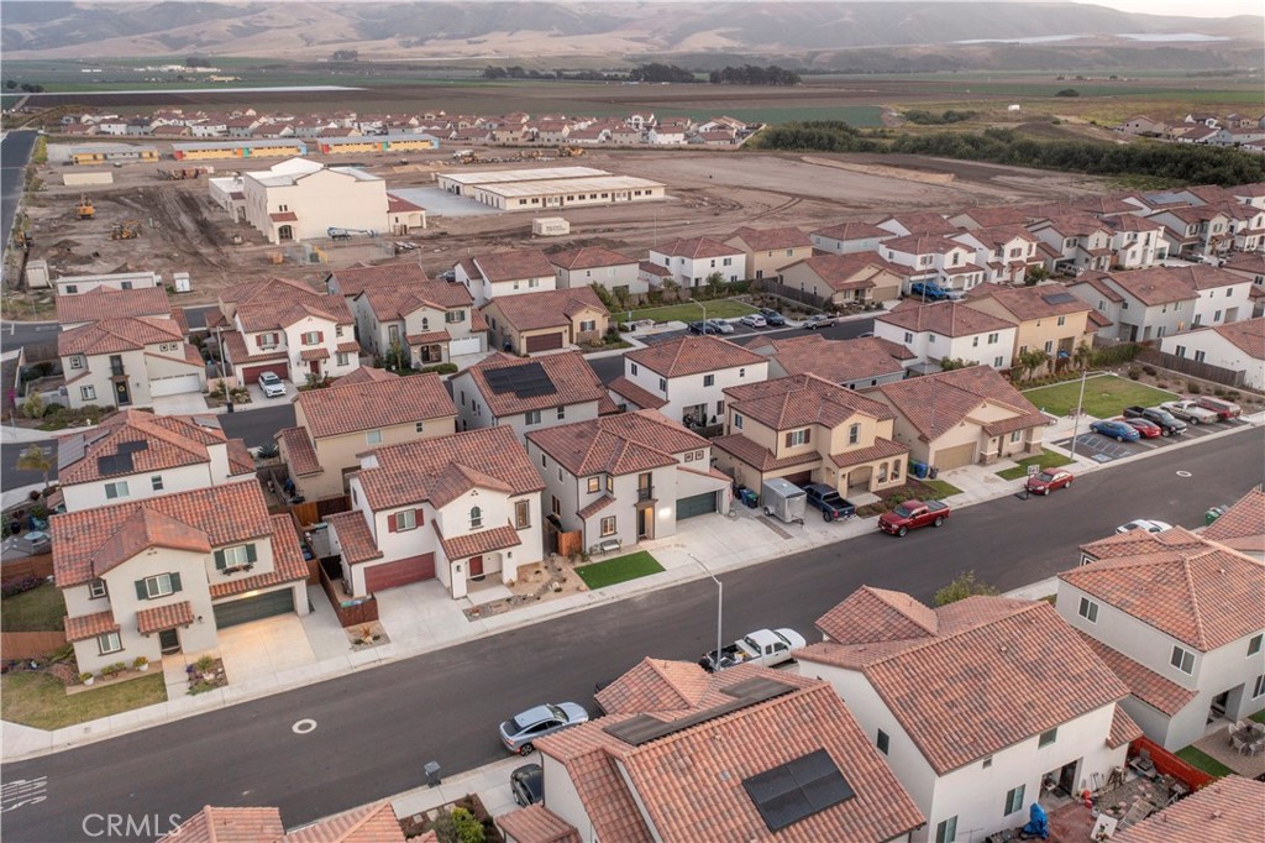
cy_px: 422
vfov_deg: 46.4
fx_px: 984
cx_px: 632
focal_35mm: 28
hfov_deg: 65.5
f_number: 2.8
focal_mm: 10.26
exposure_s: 1/30
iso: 100
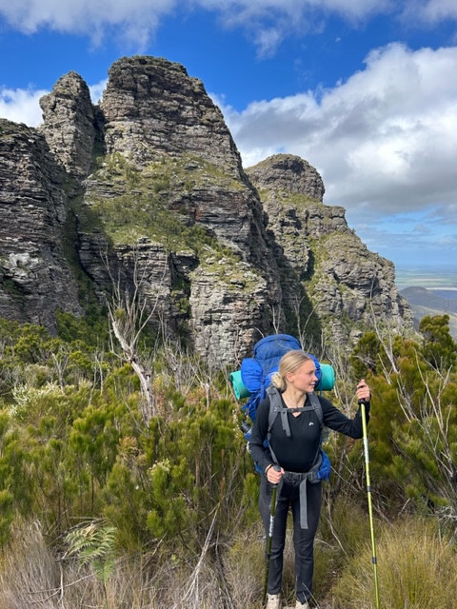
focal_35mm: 26
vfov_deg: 67.3
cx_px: 228
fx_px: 458
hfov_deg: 53.1
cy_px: 304
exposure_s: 1/1724
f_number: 1.5
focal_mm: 5.7
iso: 50
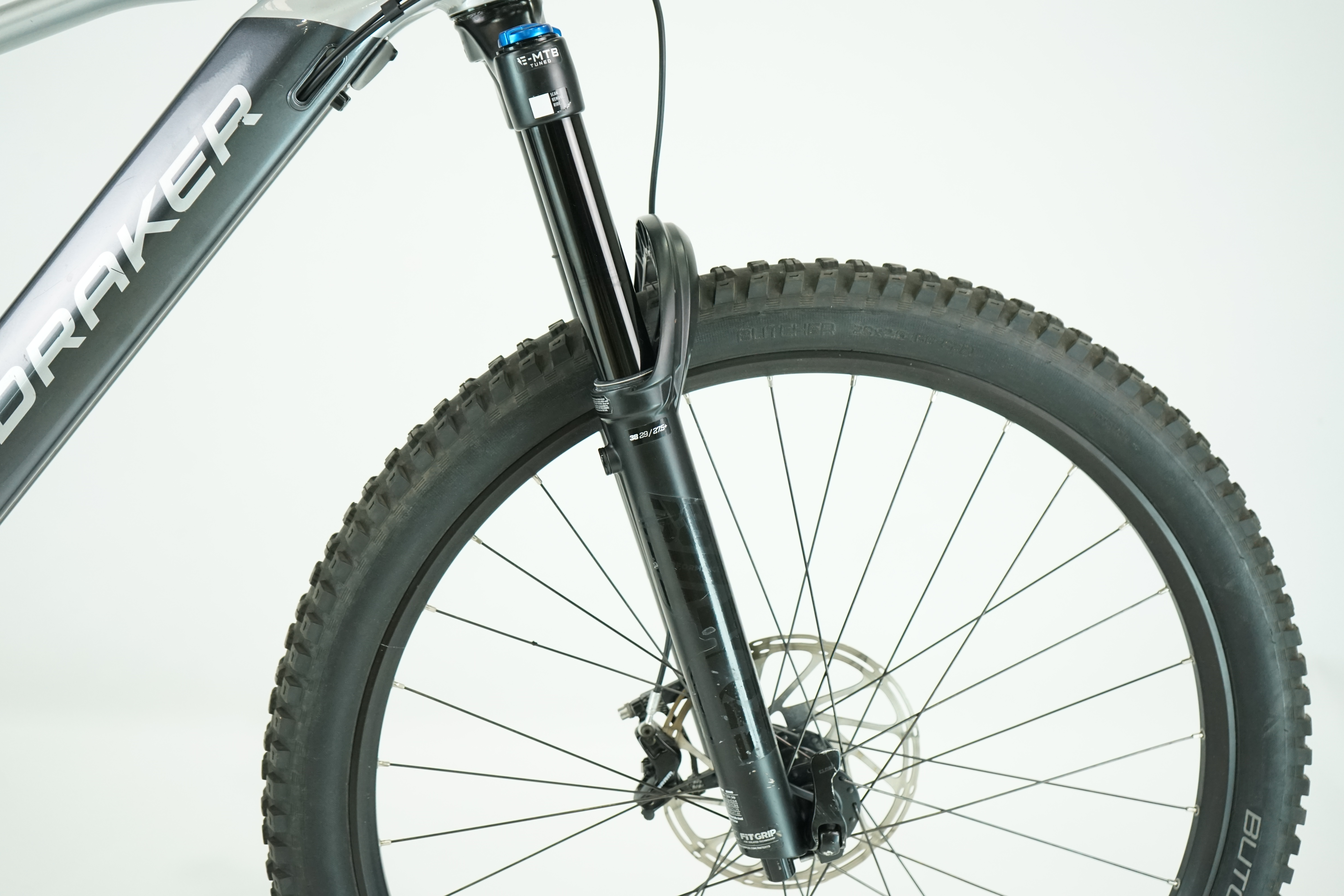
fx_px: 1568
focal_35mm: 42
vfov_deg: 31.9
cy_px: 448
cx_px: 672
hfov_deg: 46.4
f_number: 5
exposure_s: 1/200
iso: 2000
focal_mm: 42
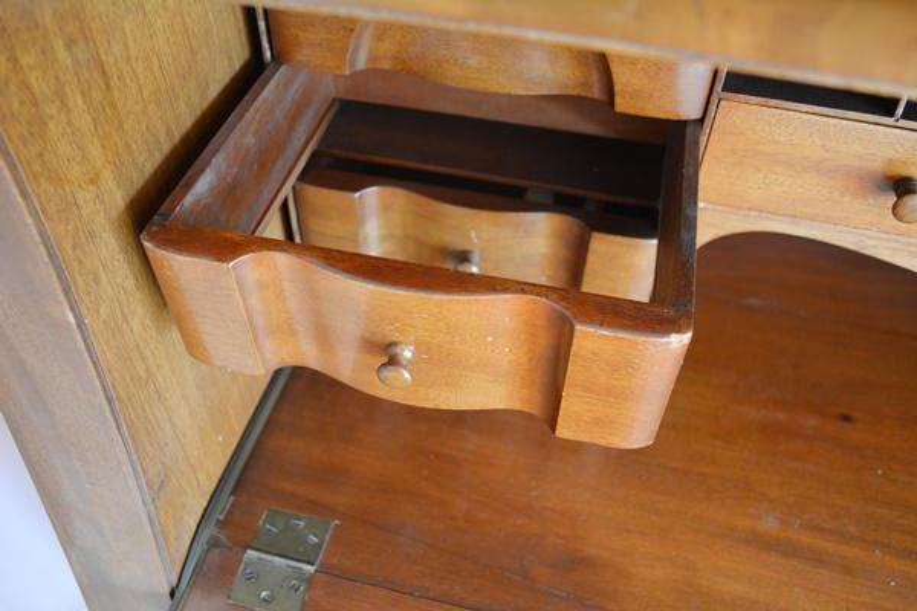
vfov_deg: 43.6
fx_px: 764
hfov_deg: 61.9
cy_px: 306
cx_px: 458
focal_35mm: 30
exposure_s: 1/40
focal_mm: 20
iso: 800
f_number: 3.8
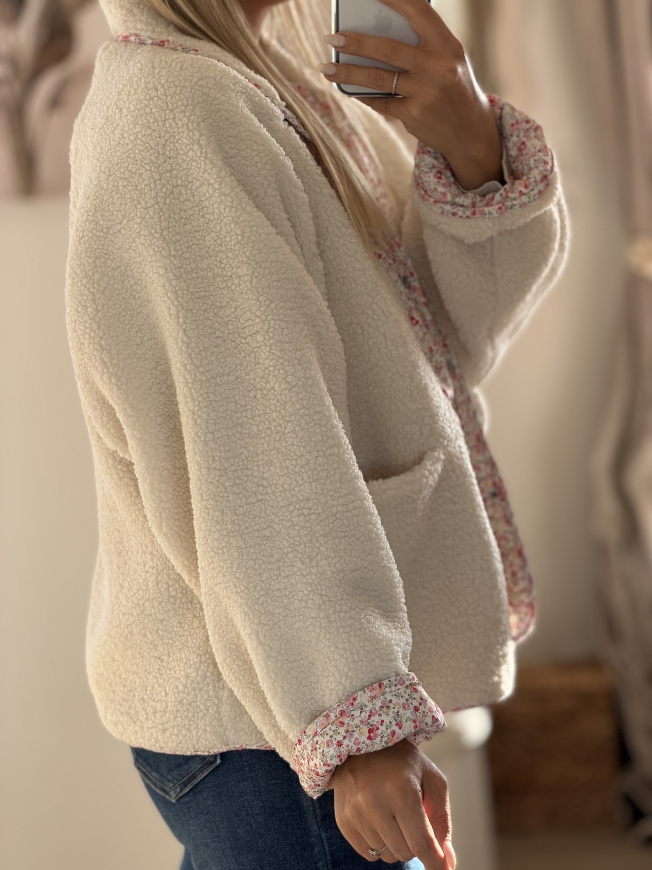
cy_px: 435
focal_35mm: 100
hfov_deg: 14.8
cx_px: 326
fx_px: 2511
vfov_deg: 19.6
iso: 50
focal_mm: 16.89
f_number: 2.8
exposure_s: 1/121
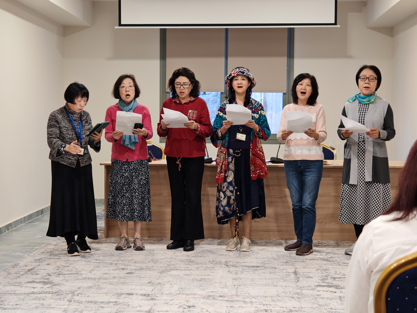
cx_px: 208
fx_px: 819
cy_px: 156
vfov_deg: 21.6
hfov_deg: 28.6
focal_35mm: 68
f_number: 2.6
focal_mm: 15.38
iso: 2500
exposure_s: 1/50
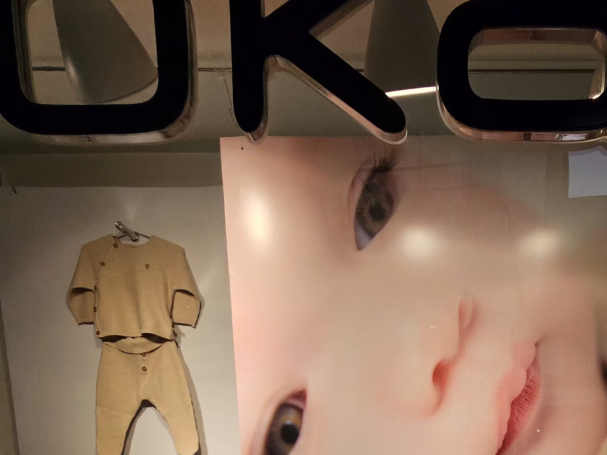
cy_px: 543
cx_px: 428
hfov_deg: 52.4
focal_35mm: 34
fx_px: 596
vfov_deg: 33.9
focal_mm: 2.2
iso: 50
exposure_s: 1/667
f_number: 2.2
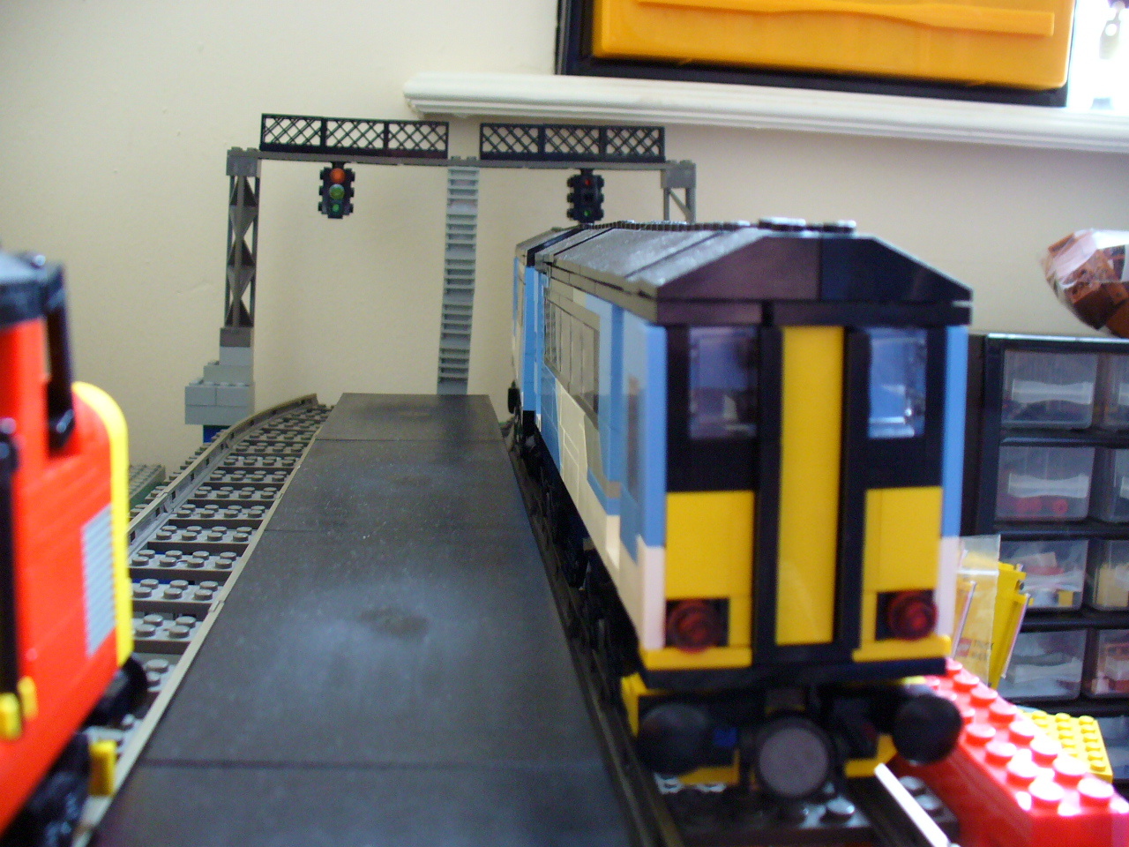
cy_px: 424
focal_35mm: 37
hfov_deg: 50.1
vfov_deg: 38.7
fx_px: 1207
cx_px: 564
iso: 200
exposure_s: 1/15
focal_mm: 6.1
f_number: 2.8
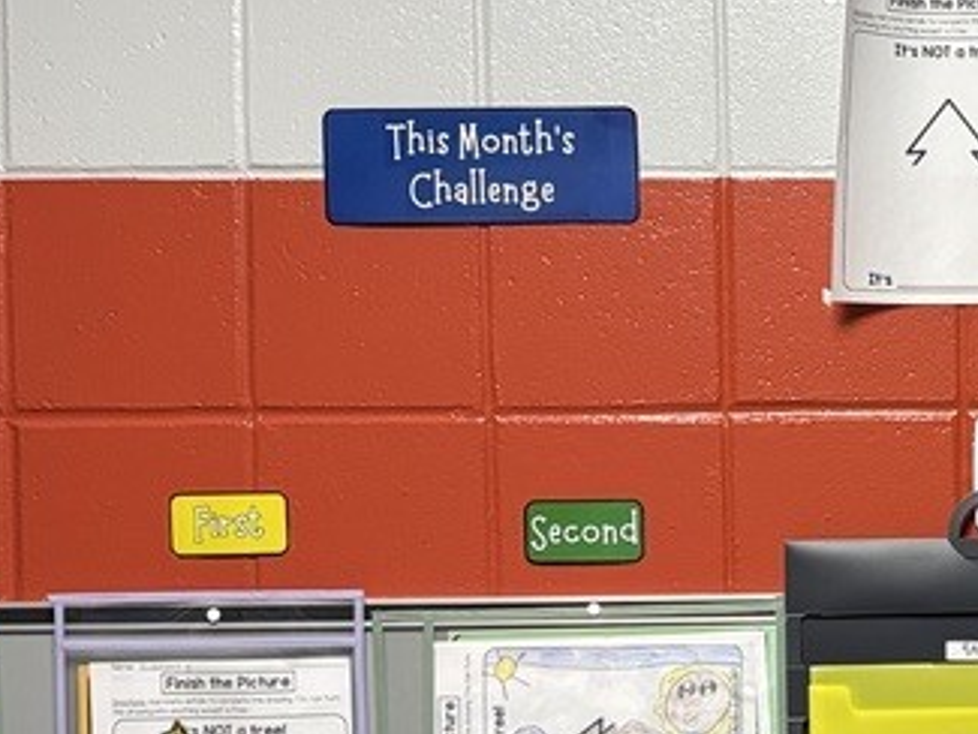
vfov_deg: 17.9
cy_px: 547
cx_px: 1014
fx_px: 2318
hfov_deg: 22.7
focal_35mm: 82
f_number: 1.6
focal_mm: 5.96
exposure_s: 1/60
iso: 160
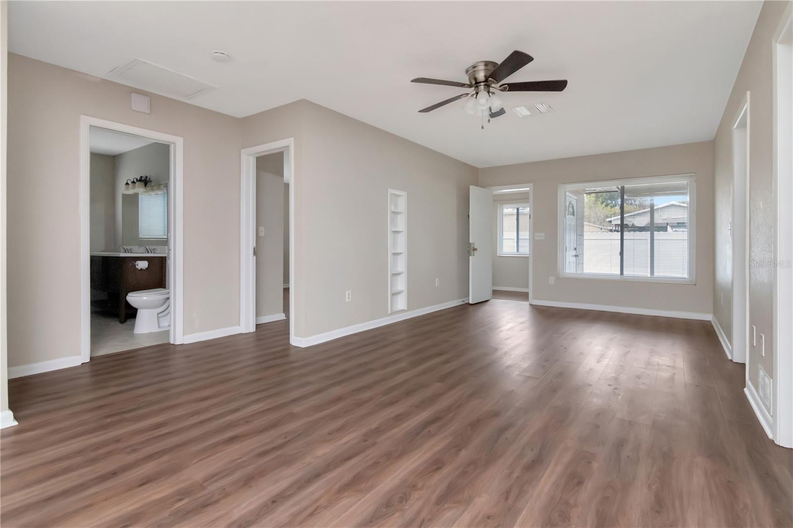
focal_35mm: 16
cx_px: 396
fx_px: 363
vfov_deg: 72.0
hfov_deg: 95.0
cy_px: 264
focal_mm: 11
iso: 2000
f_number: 7.1
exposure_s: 1/200
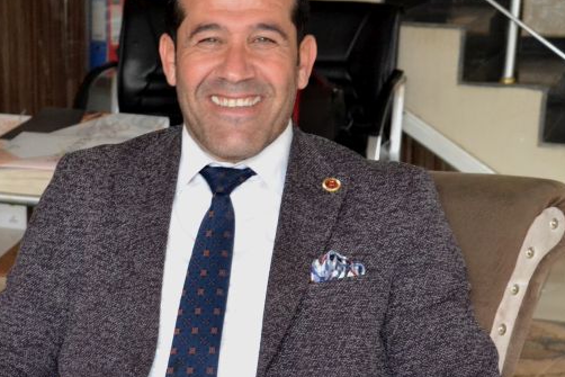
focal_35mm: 100
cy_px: 291
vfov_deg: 13.6
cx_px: 151
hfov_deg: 20.3
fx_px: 1571
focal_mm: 31
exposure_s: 1/60
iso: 2500
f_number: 4
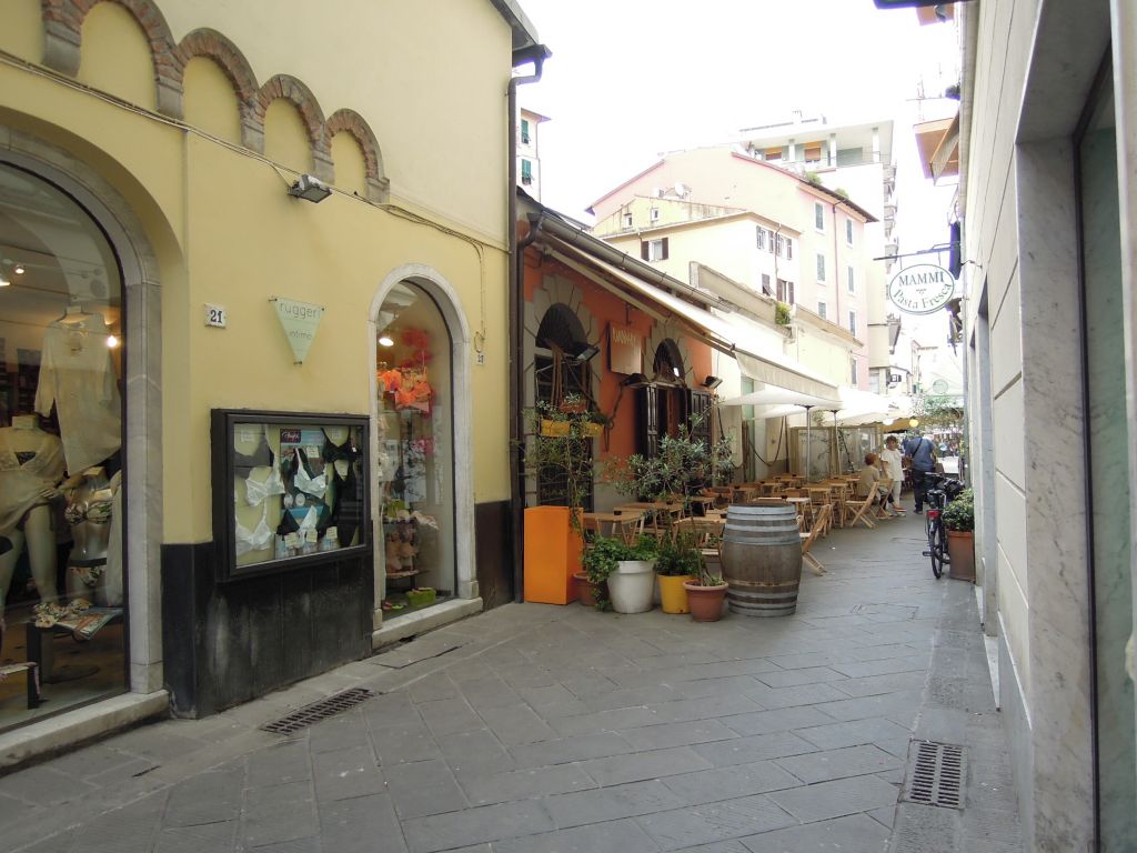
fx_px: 788
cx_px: 568
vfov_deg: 56.8
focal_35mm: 24
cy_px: 426
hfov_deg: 71.6
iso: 160
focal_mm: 4.3
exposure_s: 1/200
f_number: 2.2
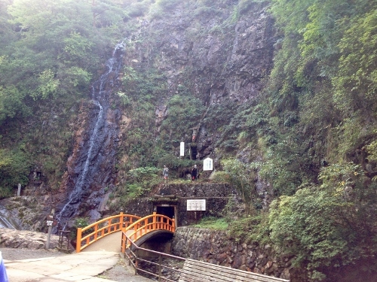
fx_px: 381
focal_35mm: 35
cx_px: 188
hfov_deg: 52.6
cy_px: 141
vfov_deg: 40.7
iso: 64
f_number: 2.4
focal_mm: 4.28
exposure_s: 1/60
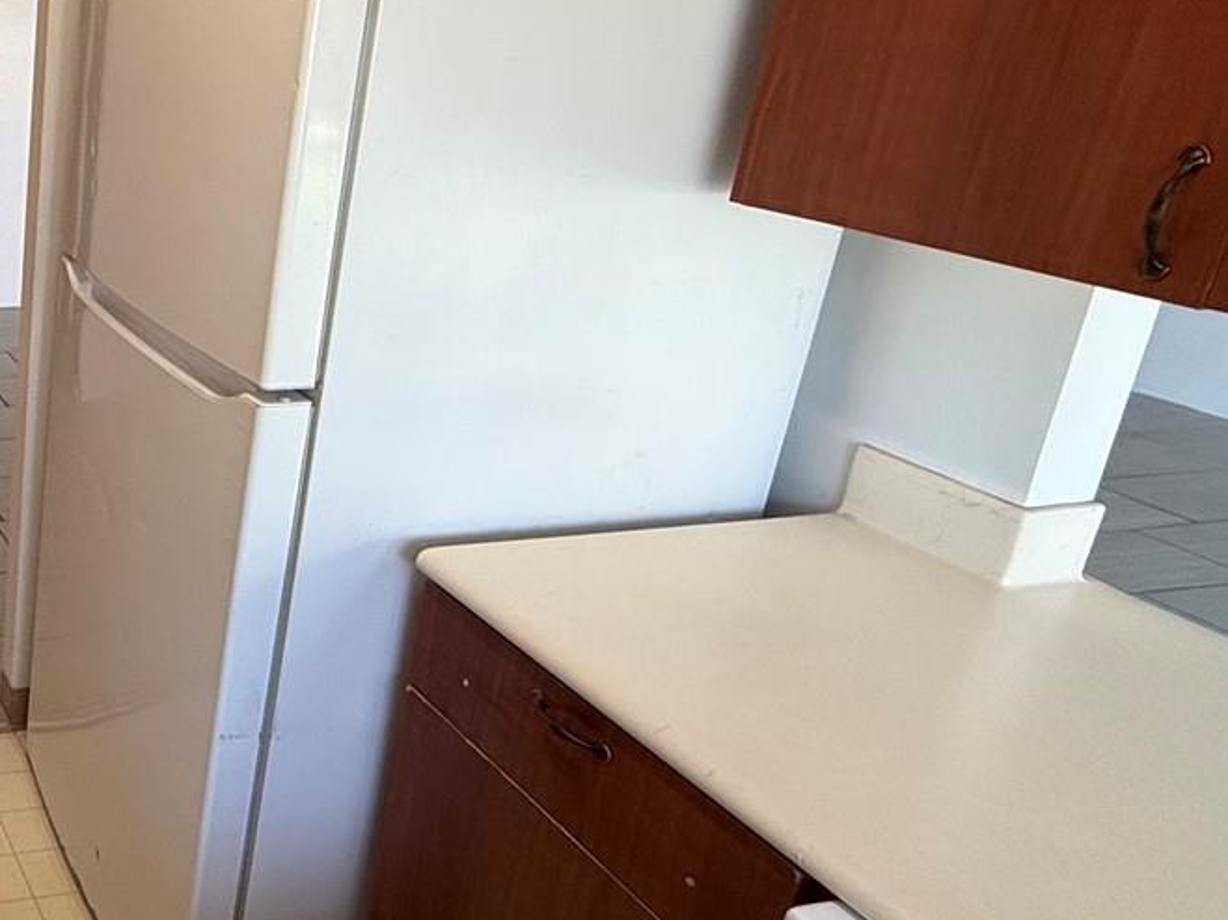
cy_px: 330
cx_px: -153
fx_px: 1206
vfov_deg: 41.4
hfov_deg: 41.6
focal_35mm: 34
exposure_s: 1/120
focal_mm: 2.22
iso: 160
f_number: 2.2
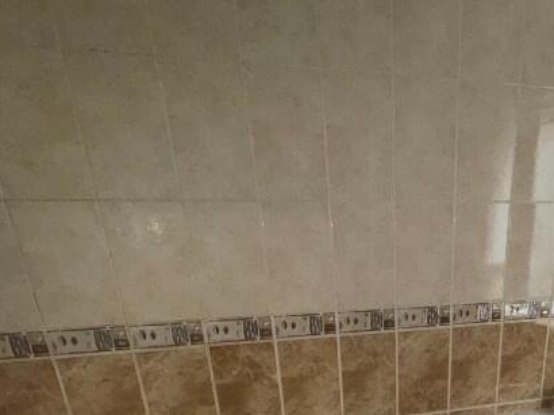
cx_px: 407
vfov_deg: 32.4
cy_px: 518
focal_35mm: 35
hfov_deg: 50.7
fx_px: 560
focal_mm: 2.22
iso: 80
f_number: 2.2
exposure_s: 1/50
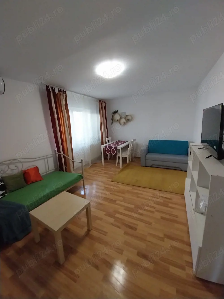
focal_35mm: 13
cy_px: 150
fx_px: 112
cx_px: 112
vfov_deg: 106.2
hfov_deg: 89.9
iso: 250
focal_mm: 1.13
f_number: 2.2
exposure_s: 1/33.4
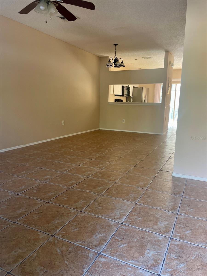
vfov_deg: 67.3
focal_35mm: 26
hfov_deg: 53.1
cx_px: 104
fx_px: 207
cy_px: 138
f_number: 1.6
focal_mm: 4.2
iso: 125
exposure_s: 1/116
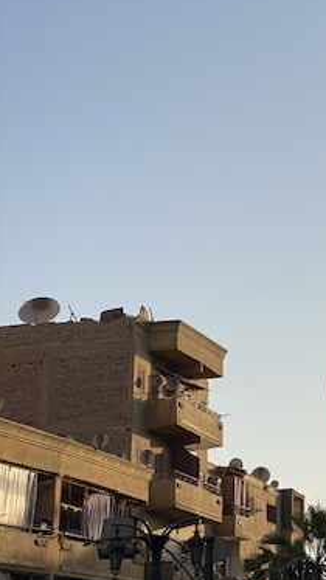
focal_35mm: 97
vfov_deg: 22.0
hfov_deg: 12.2
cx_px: 368
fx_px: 1493
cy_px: 301
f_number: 2
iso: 20
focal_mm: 6
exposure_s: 1/1332
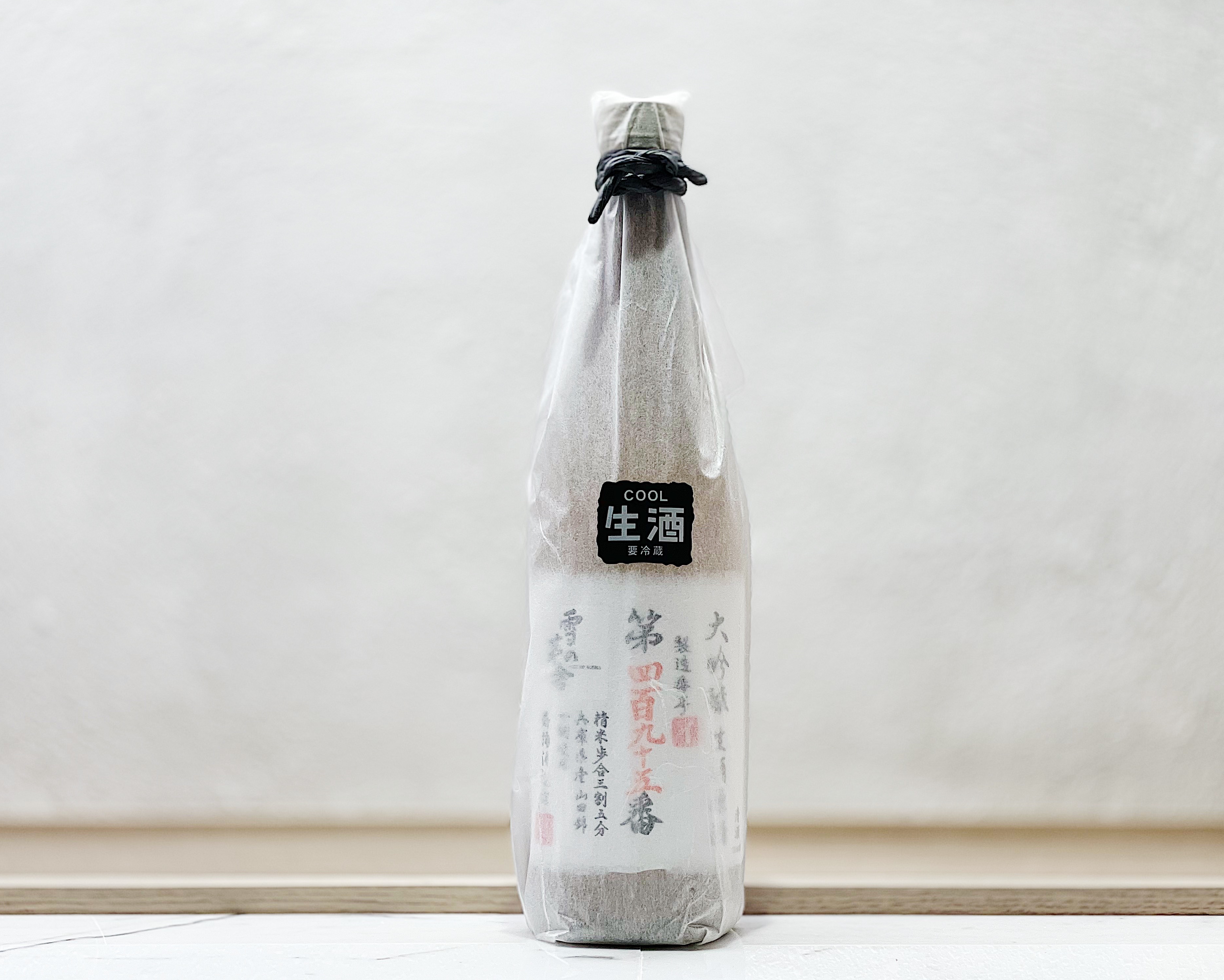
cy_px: 493
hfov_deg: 34.1
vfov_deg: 27.6
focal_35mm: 55
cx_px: 636
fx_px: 1992
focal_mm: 6
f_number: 2
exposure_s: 1/100
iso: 64
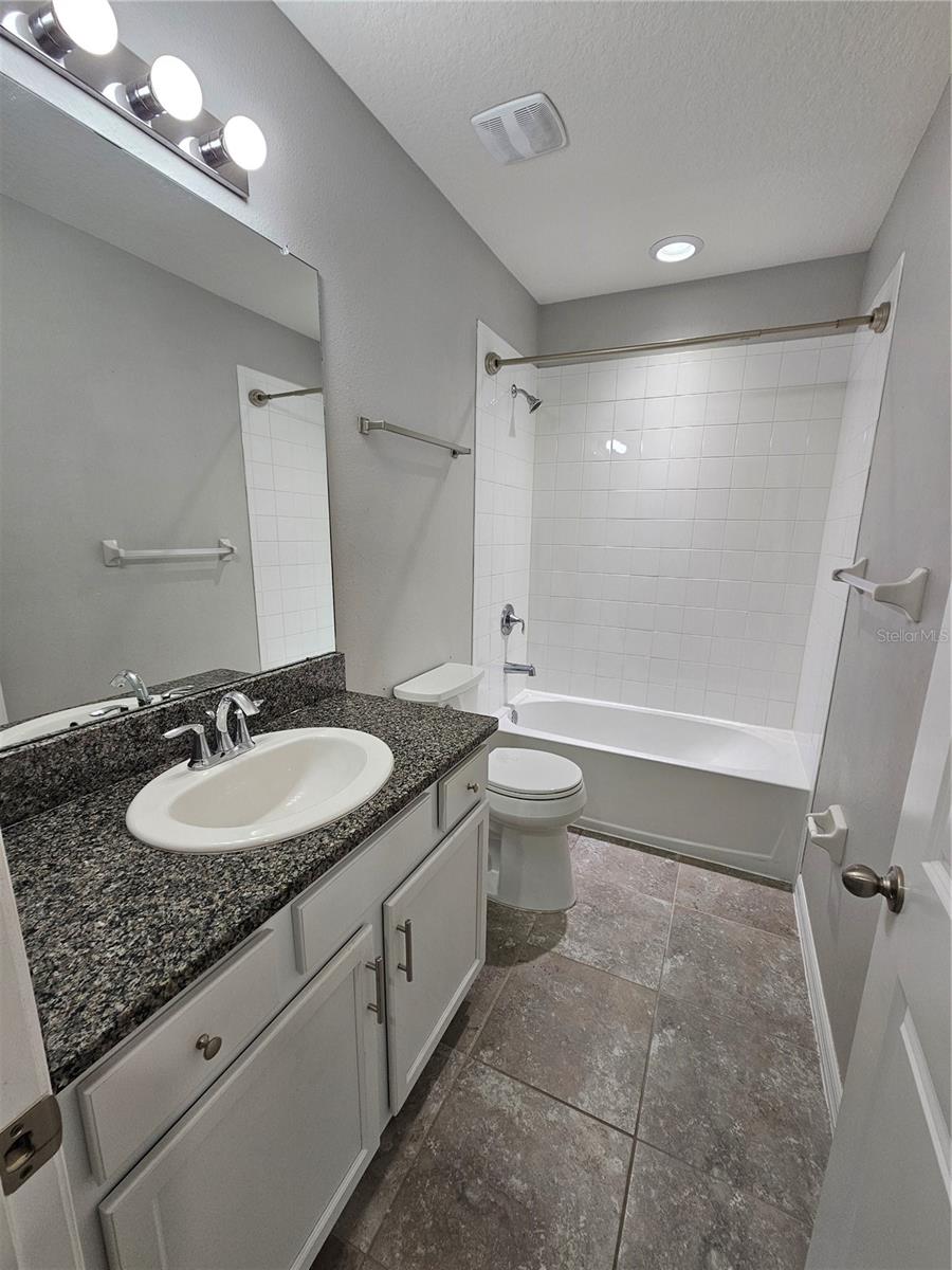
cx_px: 476
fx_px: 477
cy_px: 635
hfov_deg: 89.9
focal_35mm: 13
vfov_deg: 106.2
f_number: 2.2
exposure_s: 1/60
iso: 64
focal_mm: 2.2
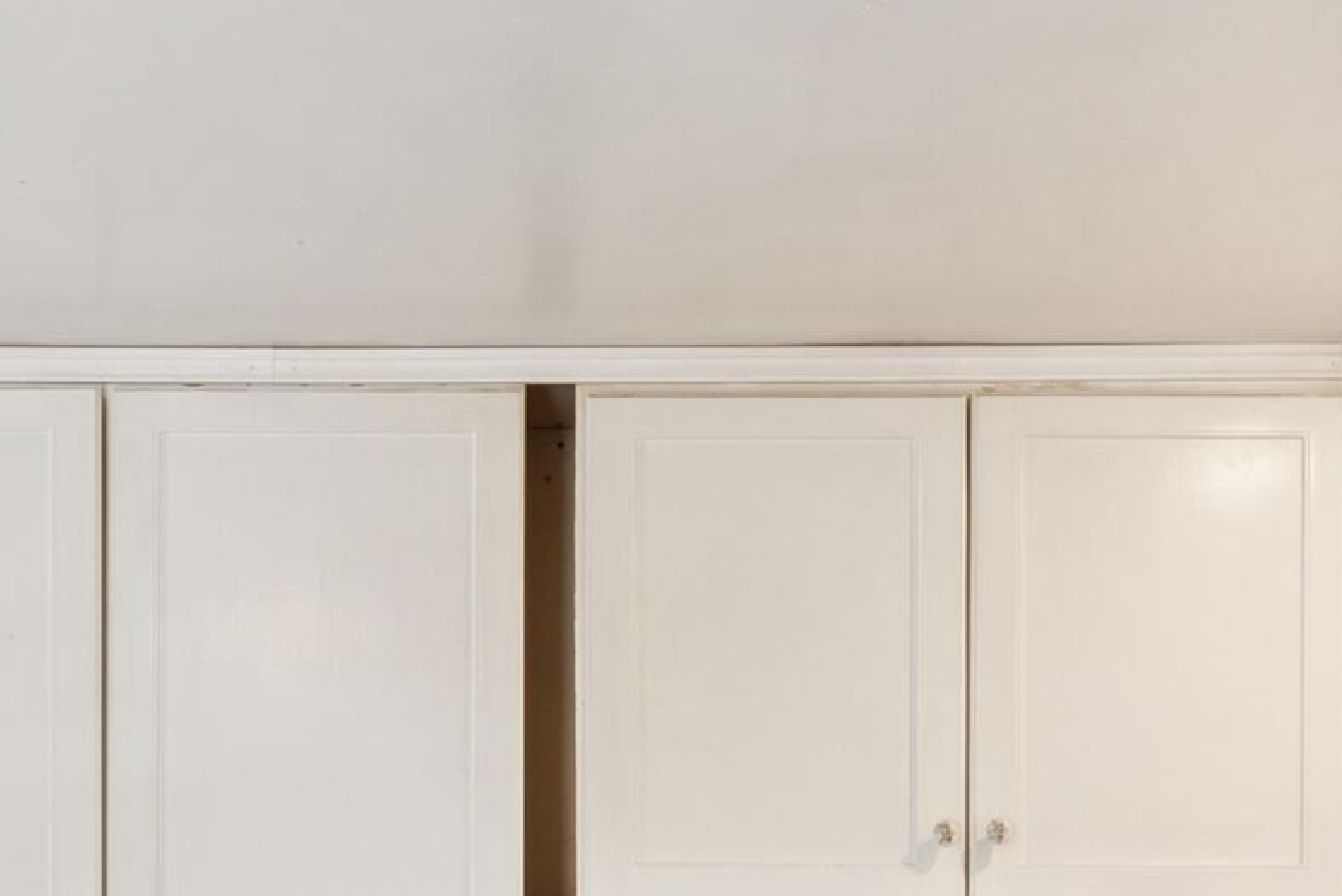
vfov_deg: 20.4
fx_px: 2274
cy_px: 1153
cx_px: 375
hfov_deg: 32.4
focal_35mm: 61
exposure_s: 1/4
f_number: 7.1
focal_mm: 16
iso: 320
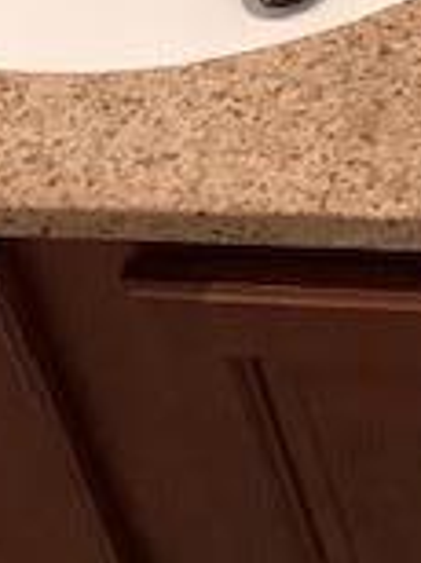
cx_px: 242
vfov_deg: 14.7
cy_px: -135
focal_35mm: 129
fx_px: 2098
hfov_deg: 11.5
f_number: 2.4
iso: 320
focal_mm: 3.3
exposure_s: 1/60
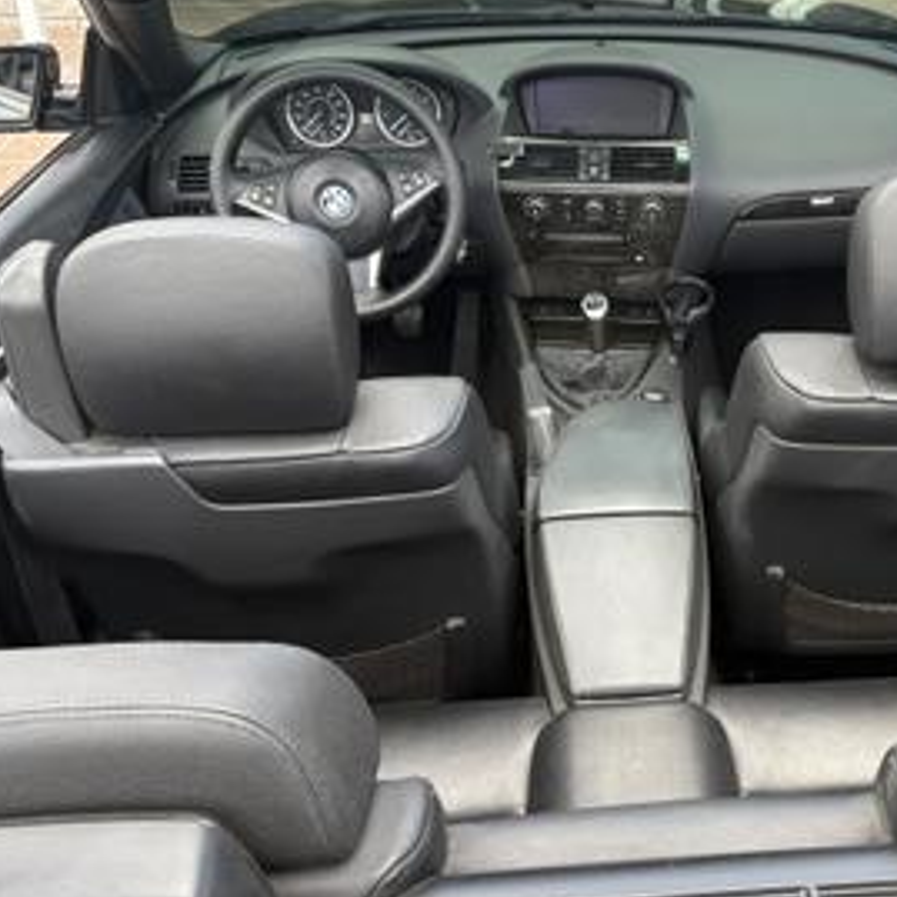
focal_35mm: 43
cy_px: 550
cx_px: 714
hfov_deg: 37.8
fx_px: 1261
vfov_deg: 39.0
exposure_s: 1/402
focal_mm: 5.96
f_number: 1.6
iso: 64
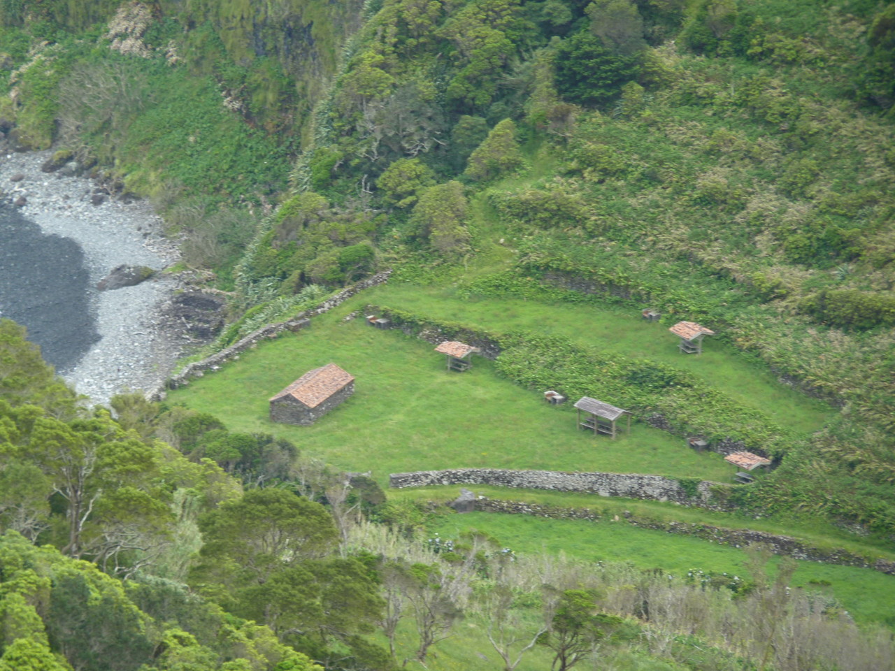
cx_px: 448
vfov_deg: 4.5
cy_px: 336
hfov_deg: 6.0
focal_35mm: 329
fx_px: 8506
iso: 80
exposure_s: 1/125
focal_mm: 58.5
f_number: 4
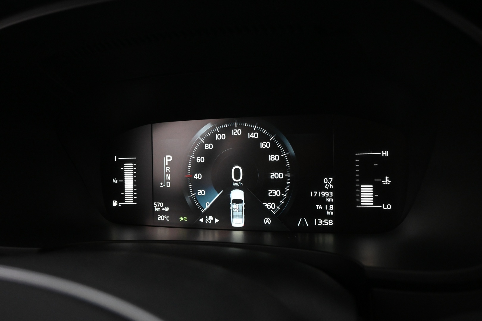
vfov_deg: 47.9
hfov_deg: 67.4
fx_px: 361
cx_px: 241
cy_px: 160
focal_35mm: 27
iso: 2000
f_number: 5
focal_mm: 18
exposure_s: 1/40
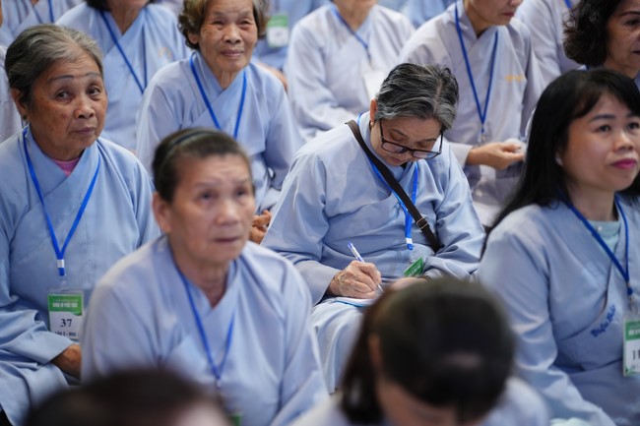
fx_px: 2008
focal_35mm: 113
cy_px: 213
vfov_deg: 12.1
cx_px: 320
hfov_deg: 18.1
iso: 1250
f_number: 2.8
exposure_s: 1/60
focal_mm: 113
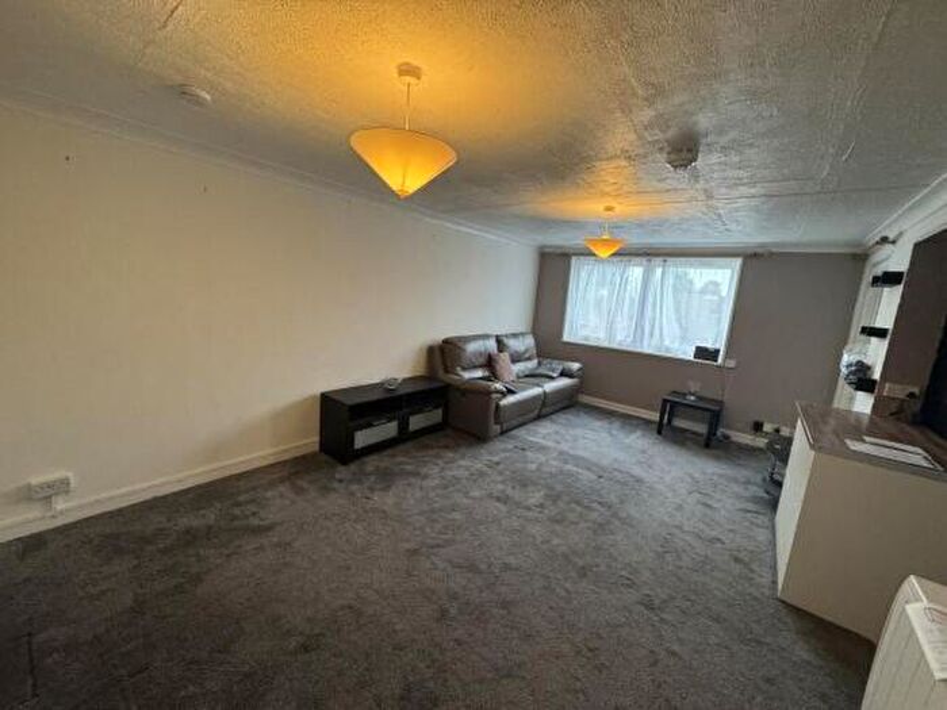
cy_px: 355
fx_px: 383
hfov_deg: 102.1
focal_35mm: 14
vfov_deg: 85.7
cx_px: 474
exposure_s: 1/50
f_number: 2.2
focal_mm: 2.22
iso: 400
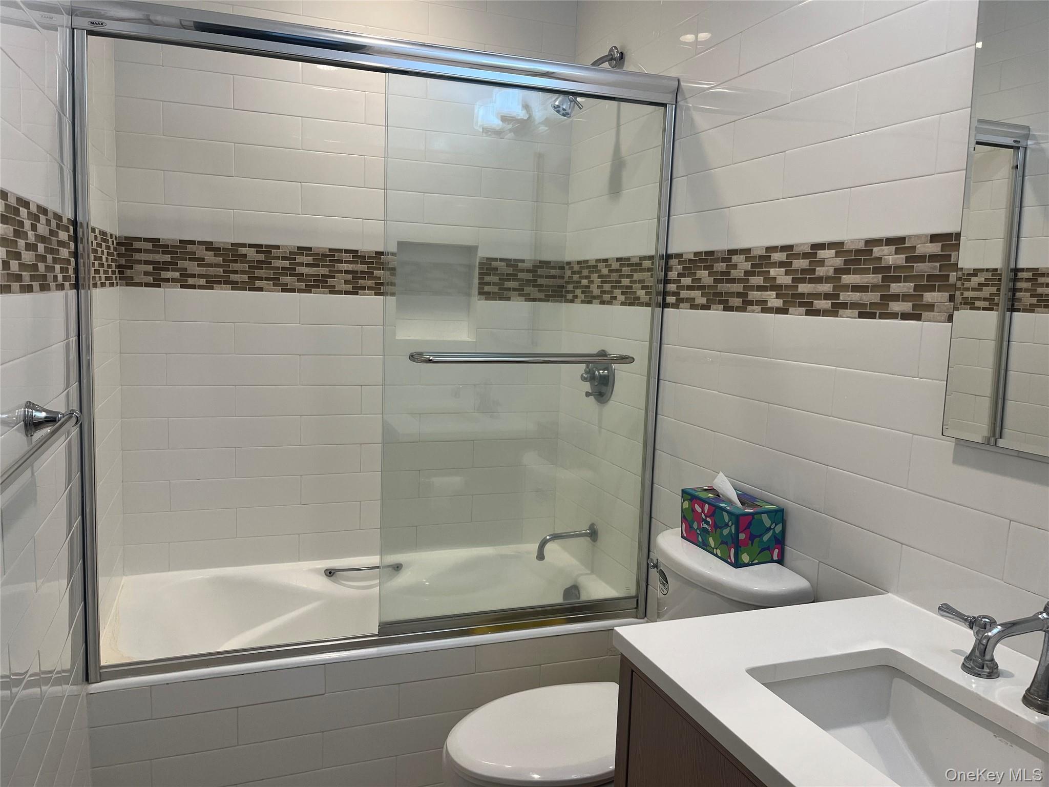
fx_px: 788
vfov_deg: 53.1
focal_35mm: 26
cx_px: 524
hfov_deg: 67.3
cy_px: 394
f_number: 1.6
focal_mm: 5.1
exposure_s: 1/120
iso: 80
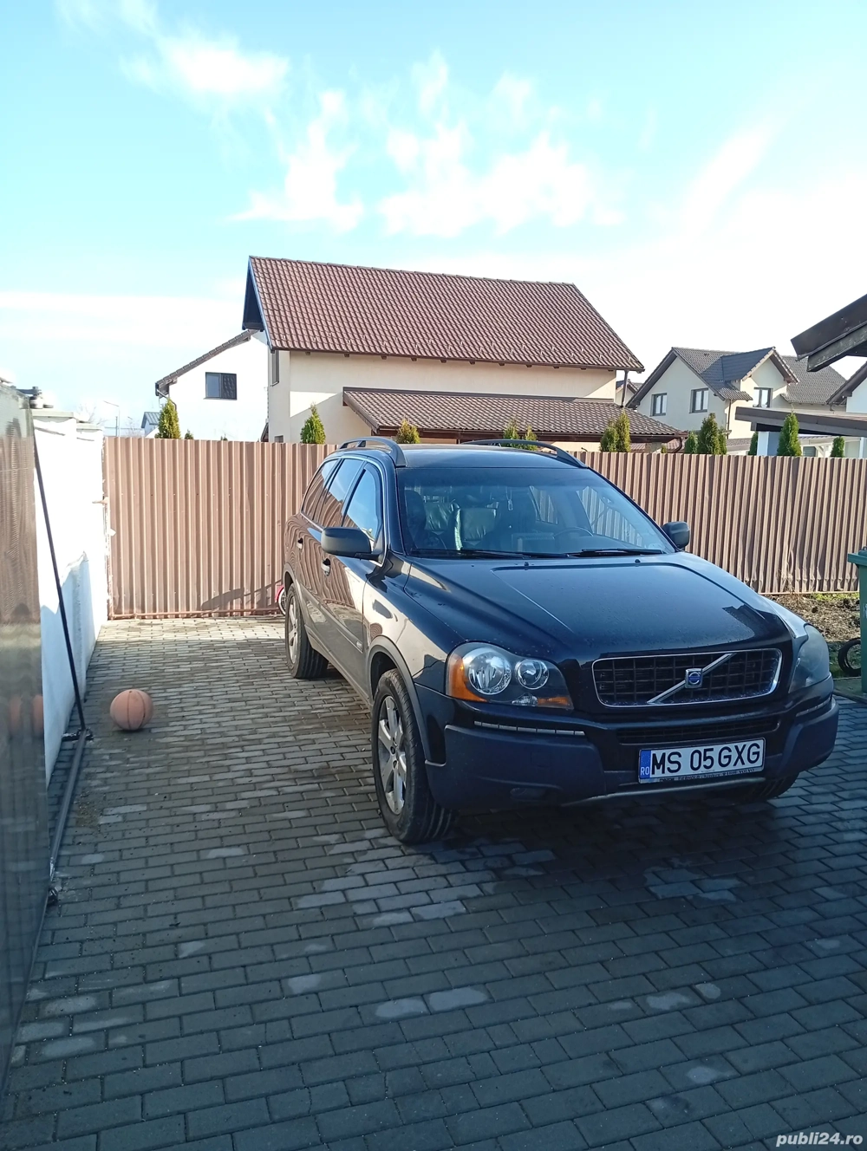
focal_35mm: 27
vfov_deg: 65.2
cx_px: 434
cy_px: 576
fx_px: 899
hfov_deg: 51.5
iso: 50
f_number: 1.8
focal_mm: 3.98
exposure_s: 1/176
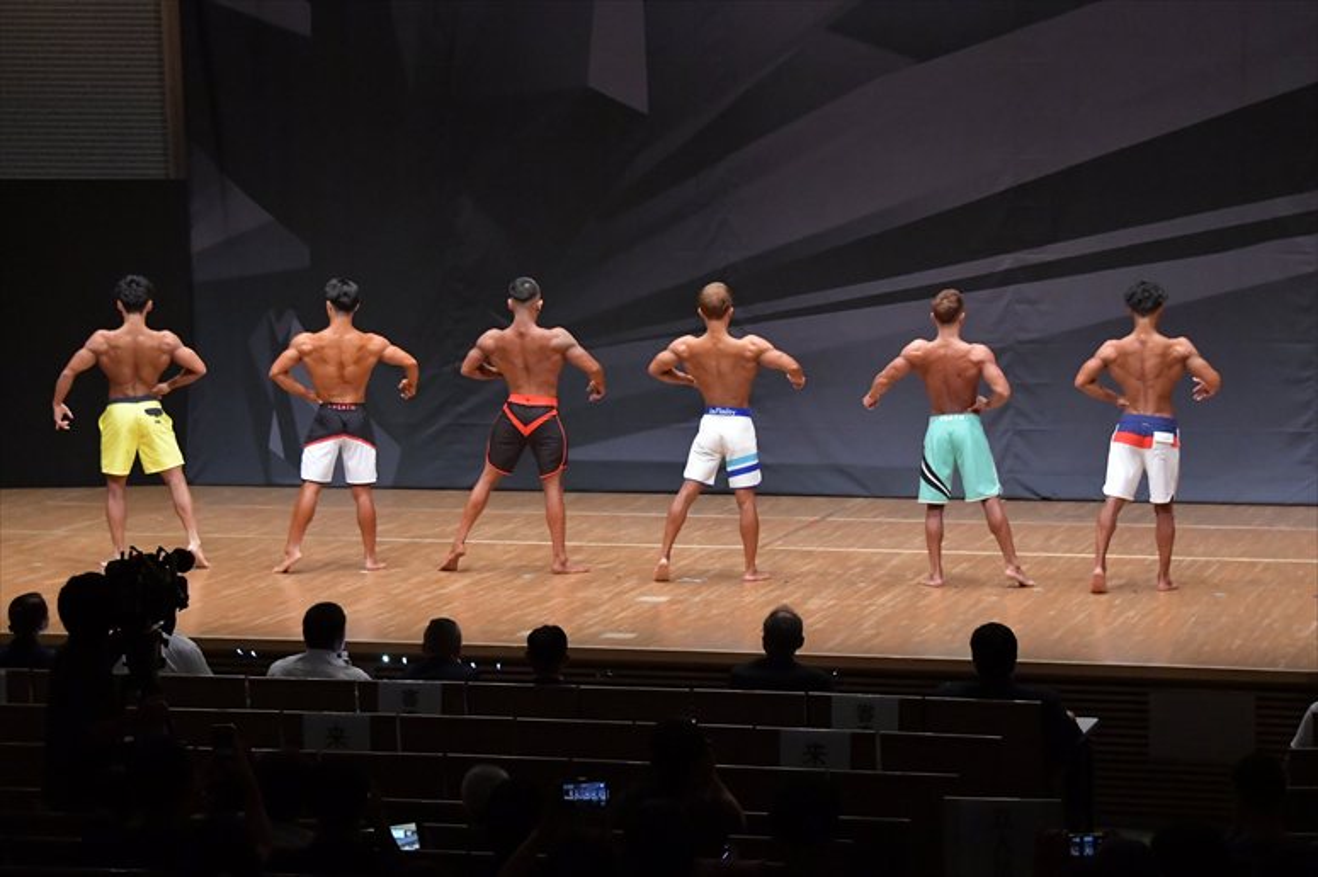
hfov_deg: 19.5
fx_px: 3842
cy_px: 438
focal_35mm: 105
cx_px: 659
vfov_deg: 13.0
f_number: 5.6
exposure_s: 1/400
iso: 6400
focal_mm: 70
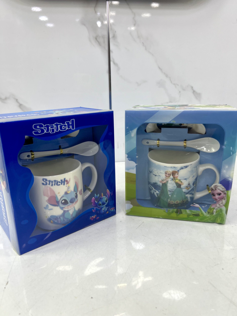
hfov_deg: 53.1
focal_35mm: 26
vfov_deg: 67.3
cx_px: 118
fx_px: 237
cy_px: 158
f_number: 1.5
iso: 50
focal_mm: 5.7
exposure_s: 1/506
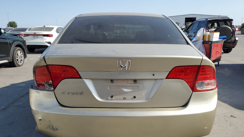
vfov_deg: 39.9
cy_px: 87
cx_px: 121
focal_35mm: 29
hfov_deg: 66.1
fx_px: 188
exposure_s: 1/2500
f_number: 1.5
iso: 50
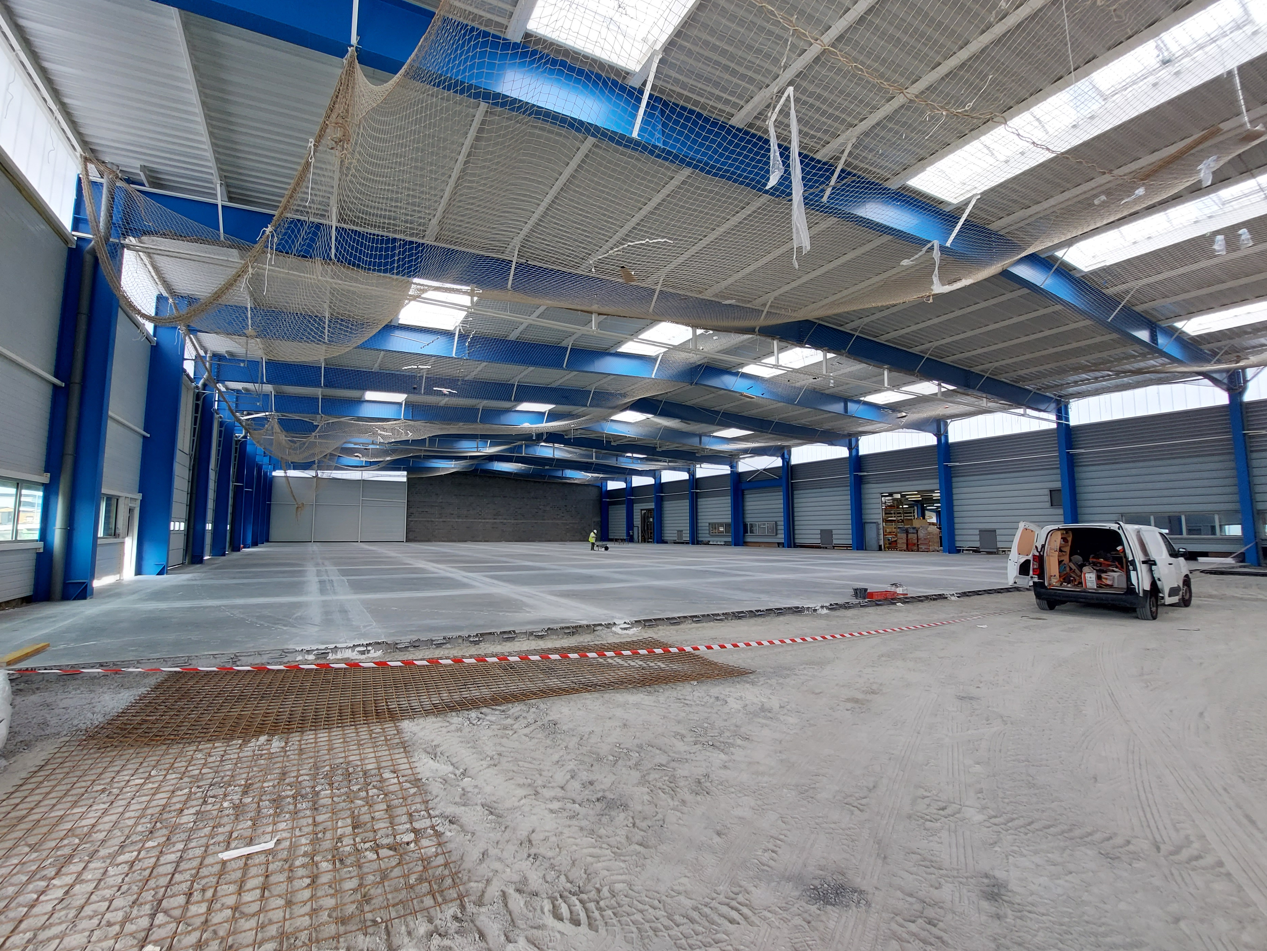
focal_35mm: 14
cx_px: 599
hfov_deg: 102.0
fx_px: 512
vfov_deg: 85.7
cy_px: 459
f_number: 2.2
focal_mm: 1.74
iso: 64
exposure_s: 1/120
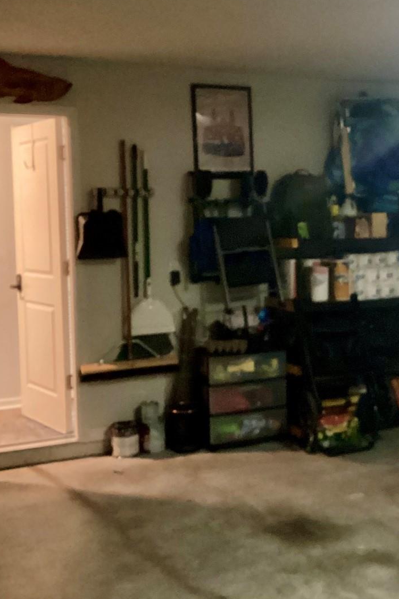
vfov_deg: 40.3
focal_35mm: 49
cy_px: 261
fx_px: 815
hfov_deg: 26.8
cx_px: 339
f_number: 2.4
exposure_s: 1/20
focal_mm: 3.3
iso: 800
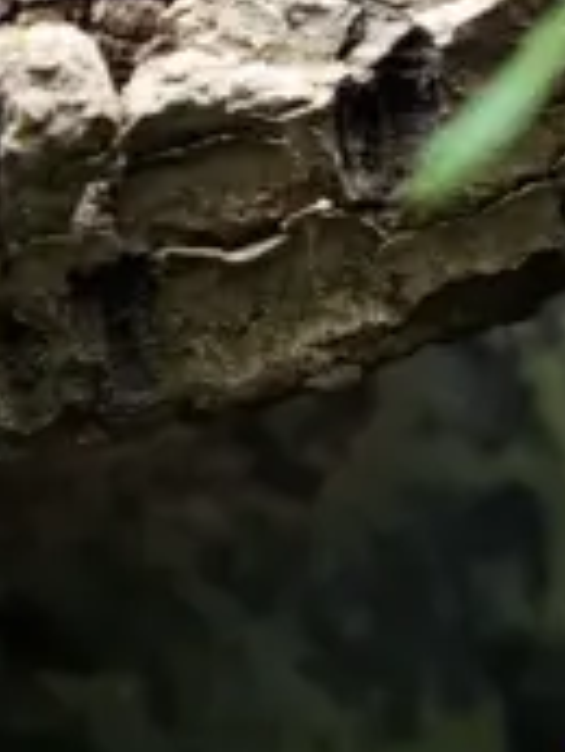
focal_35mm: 185
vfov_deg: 10.6
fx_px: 4021
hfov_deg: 8.0
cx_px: 91
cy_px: 9
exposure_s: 1/100
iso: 80
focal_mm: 6.19
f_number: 1.65
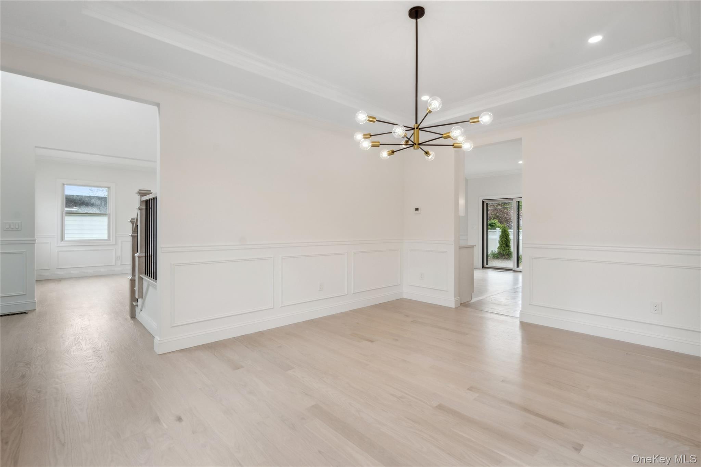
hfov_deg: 96.7
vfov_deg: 73.7
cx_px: 350
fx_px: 312
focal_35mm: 16
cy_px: 234
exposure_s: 1/80
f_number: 7.1
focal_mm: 16
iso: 160
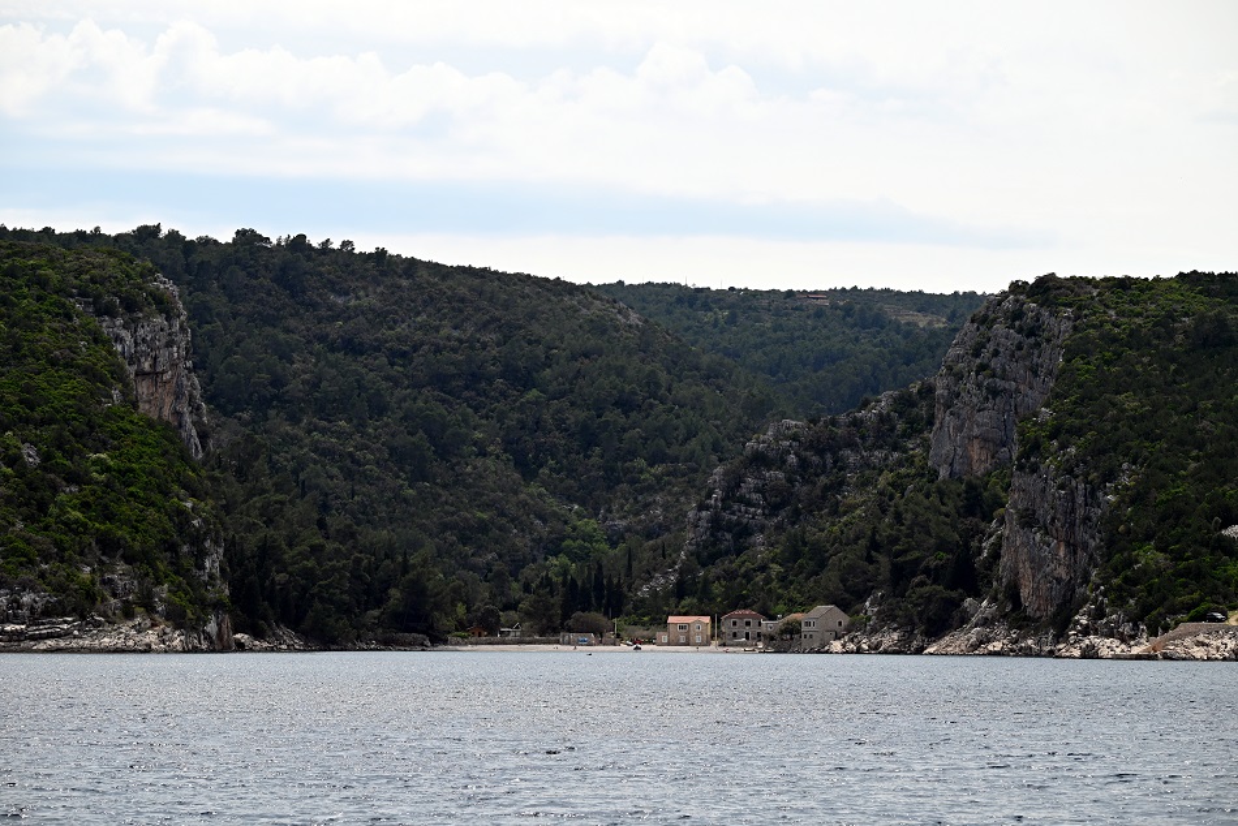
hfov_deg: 18.6
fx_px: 3784
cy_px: 413
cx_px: 619
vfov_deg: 12.5
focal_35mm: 110
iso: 100
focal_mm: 110
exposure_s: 1/640
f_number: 6.3
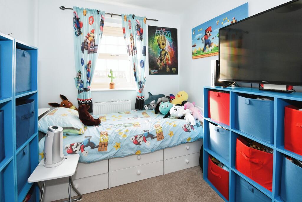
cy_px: 101
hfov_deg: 100.4
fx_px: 126
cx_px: 151
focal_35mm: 15
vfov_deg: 77.3
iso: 800
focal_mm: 10
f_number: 7.1
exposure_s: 1/60
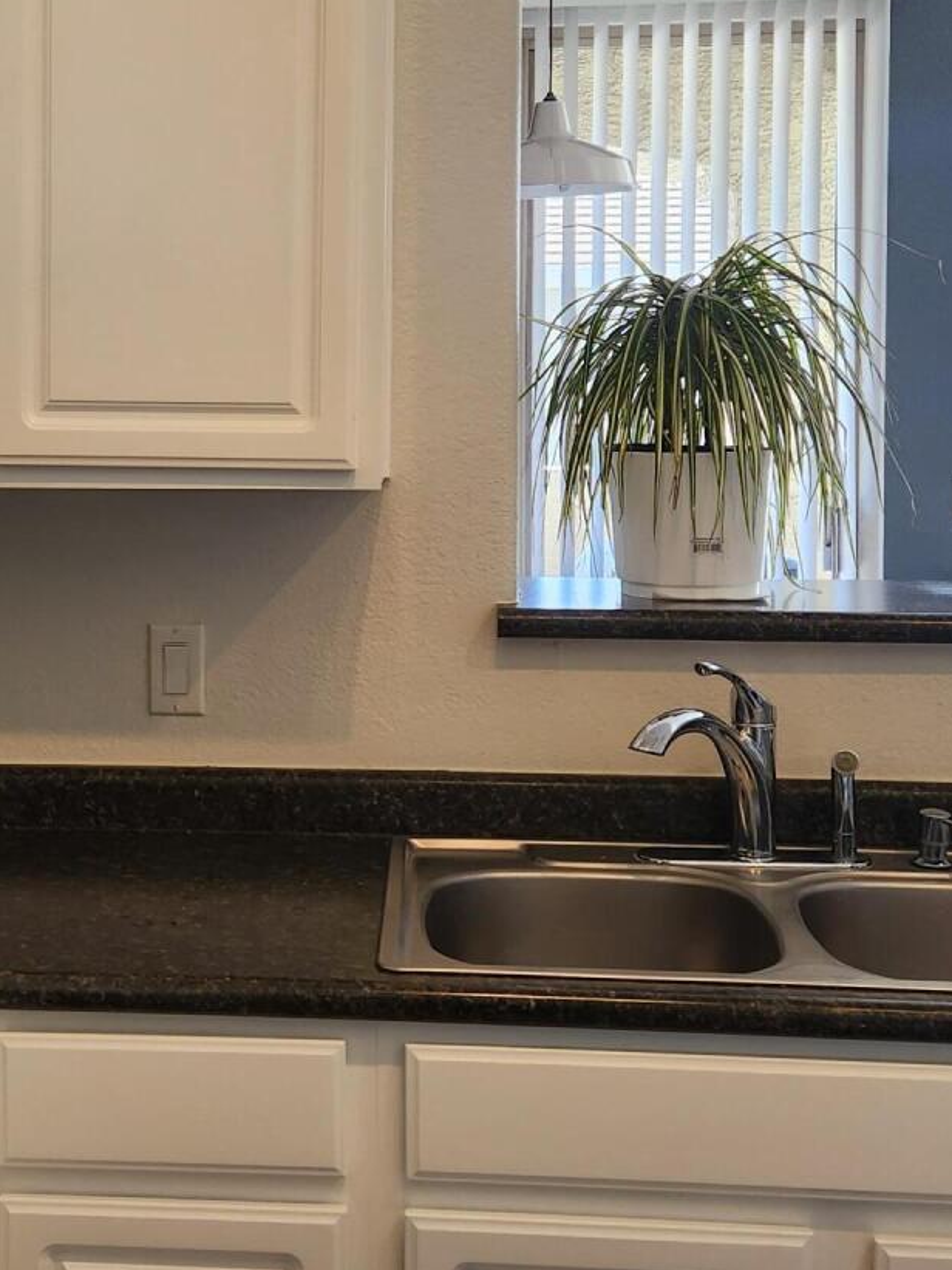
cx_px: 241
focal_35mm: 56
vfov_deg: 34.1
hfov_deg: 25.8
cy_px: 446
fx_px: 2053
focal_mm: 5.4
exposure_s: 1/120
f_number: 1.8
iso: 100
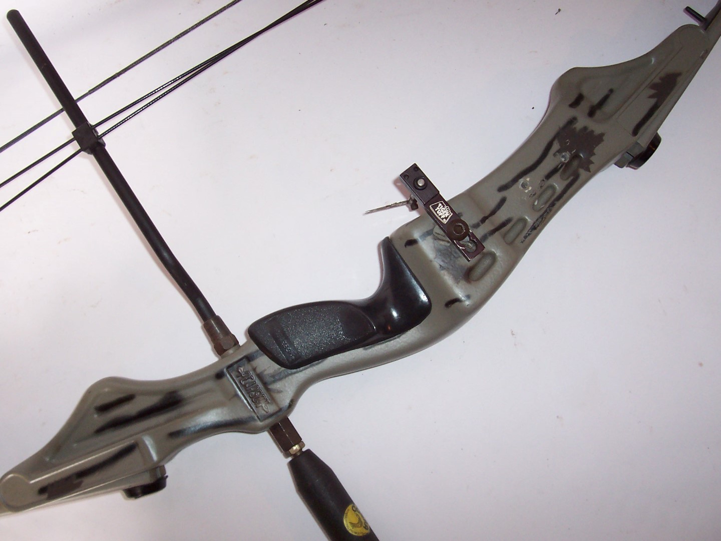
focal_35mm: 37
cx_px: 360
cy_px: 270
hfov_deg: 50.1
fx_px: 771
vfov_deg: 38.7
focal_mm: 5.6
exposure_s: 1/60
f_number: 2.8
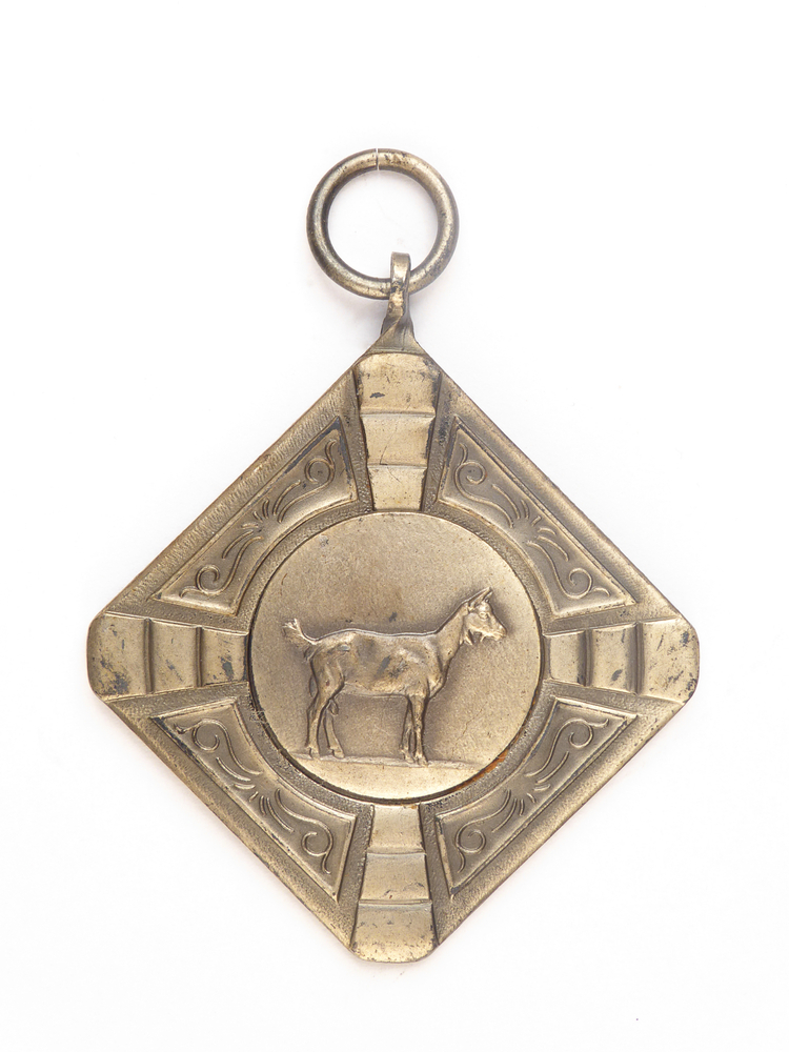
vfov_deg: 24.7
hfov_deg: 18.7
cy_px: 526
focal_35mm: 79
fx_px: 2401
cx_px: 394
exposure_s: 1/10
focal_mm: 14.1
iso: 100
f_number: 8
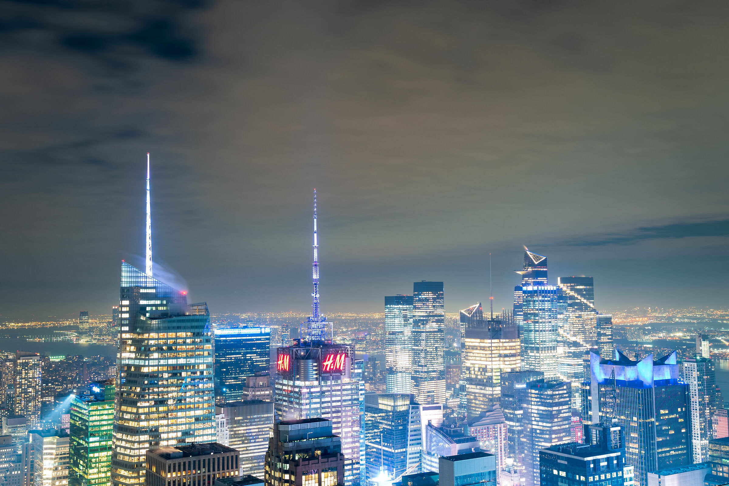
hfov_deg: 51.9
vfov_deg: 35.9
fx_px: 749
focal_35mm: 37
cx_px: 364
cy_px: 243
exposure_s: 15
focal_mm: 37
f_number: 7.1
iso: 200
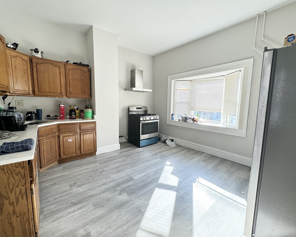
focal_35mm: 15
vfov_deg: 84.0
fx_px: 131
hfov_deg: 96.8
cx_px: 149
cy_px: 119
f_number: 2.2
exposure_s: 1/99
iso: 50
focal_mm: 2.22
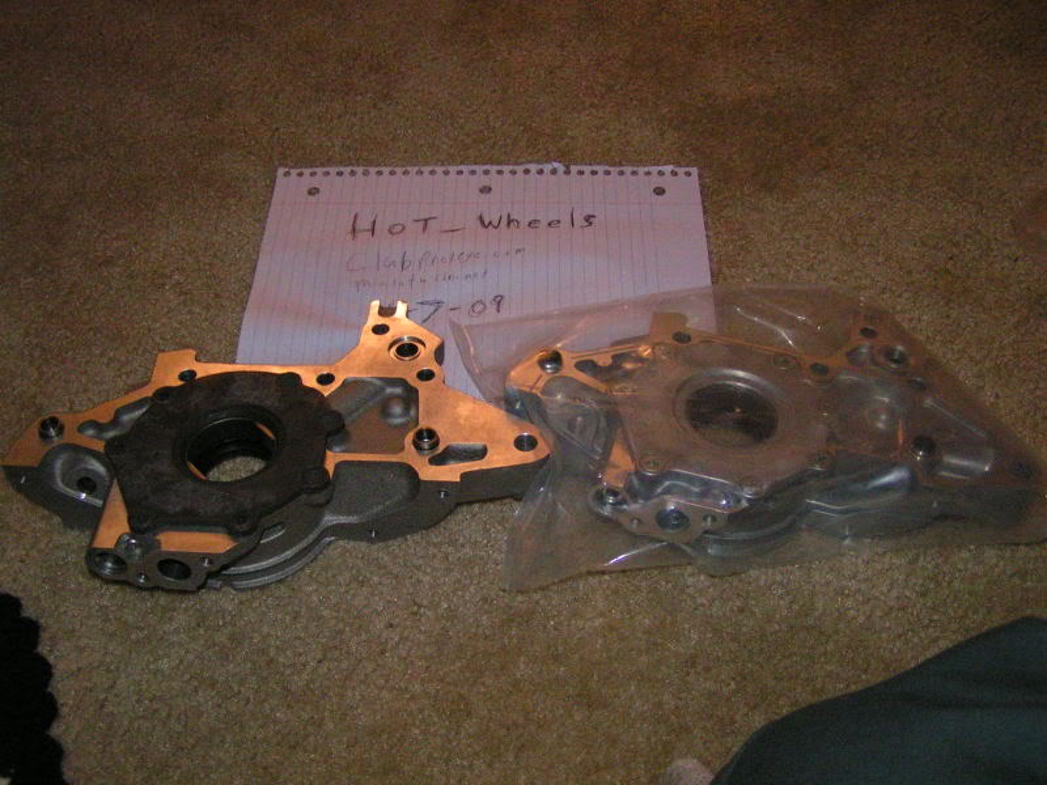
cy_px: 392
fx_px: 1149
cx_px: 524
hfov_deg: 49.0
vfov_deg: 37.7
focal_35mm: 38
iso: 200
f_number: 2.8
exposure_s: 1/40
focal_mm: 5.8
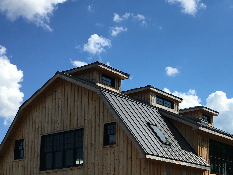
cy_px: 136
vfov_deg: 21.7
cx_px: 173
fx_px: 451
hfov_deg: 28.6
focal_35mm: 67
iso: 25
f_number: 2.2
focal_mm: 4.15
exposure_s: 1/2262
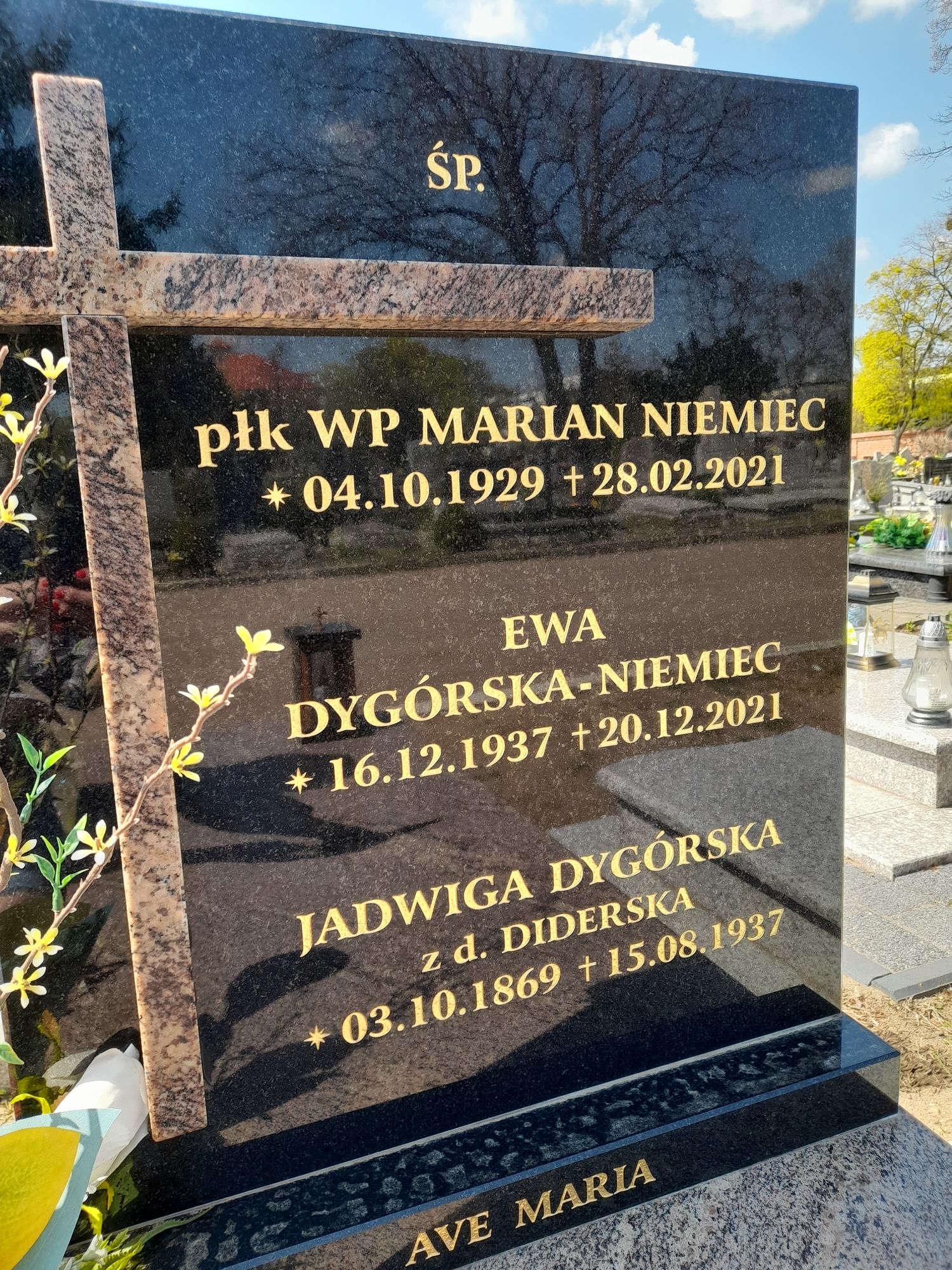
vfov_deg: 69.4
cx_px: 476
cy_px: 635
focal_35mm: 25
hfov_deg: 54.9
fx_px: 917
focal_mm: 4.6
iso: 20
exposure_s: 1/100
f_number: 2
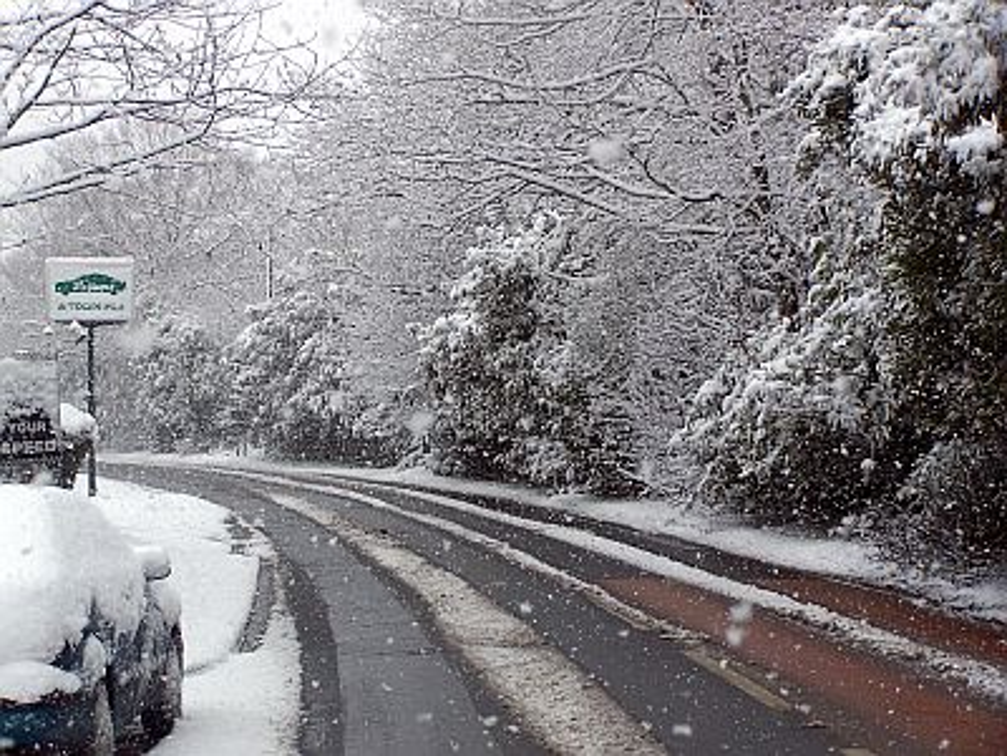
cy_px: 378
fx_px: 3055
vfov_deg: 14.1
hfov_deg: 18.7
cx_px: 504
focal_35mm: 105
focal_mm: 17.5
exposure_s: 1/500
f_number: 3.2
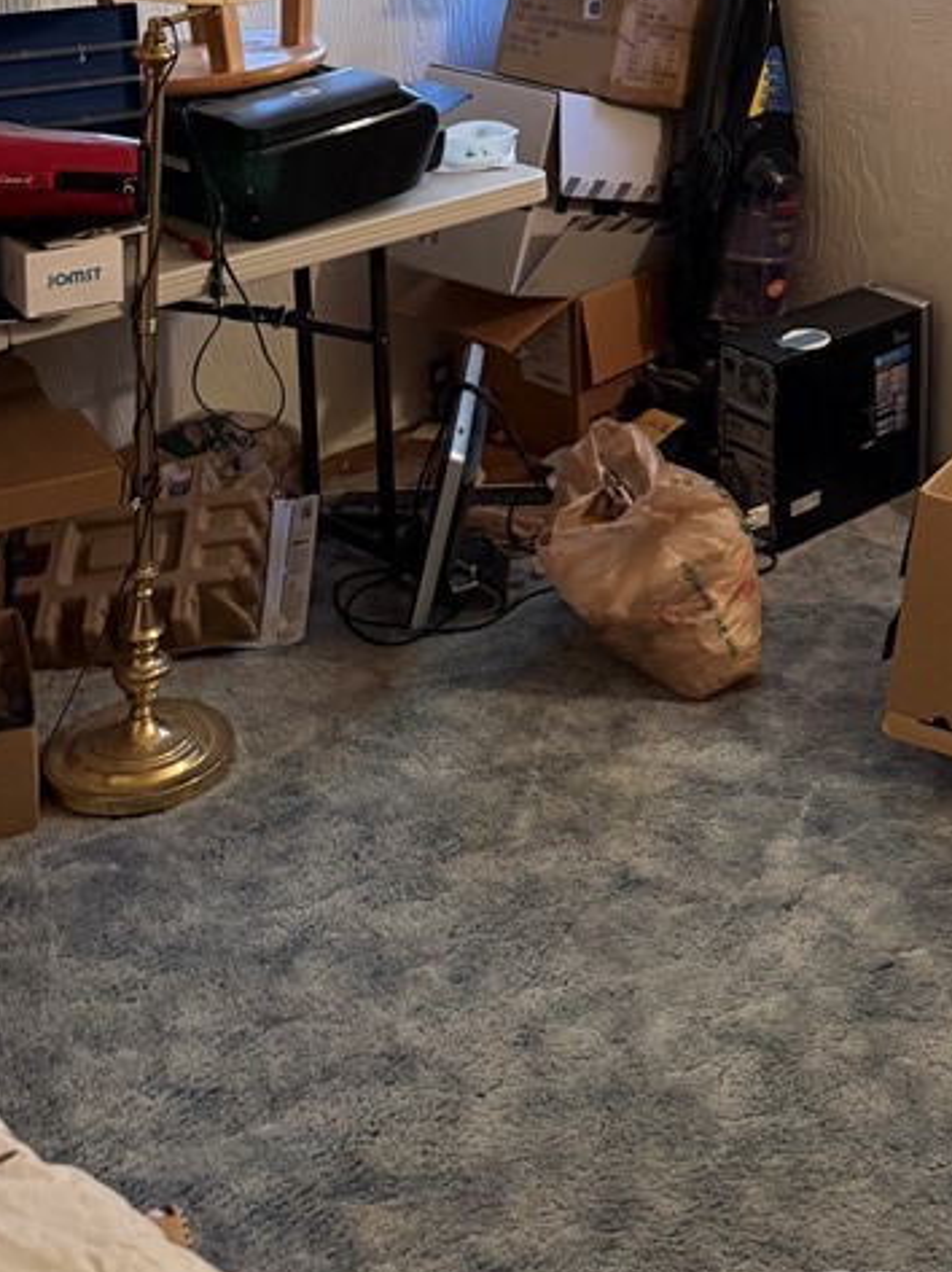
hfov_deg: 26.4
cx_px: 976
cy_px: -43
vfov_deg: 33.3
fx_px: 1909
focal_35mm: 52
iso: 320
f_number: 1.78
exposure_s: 1/60
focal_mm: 6.76
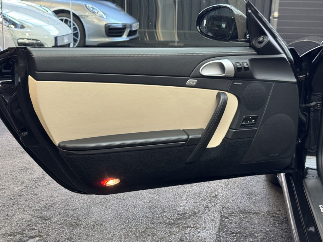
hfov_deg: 39.7
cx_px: 162
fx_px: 448
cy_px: 121
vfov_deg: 30.3
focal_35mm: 48
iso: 160
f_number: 1.78
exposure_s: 1/50
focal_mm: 6.76
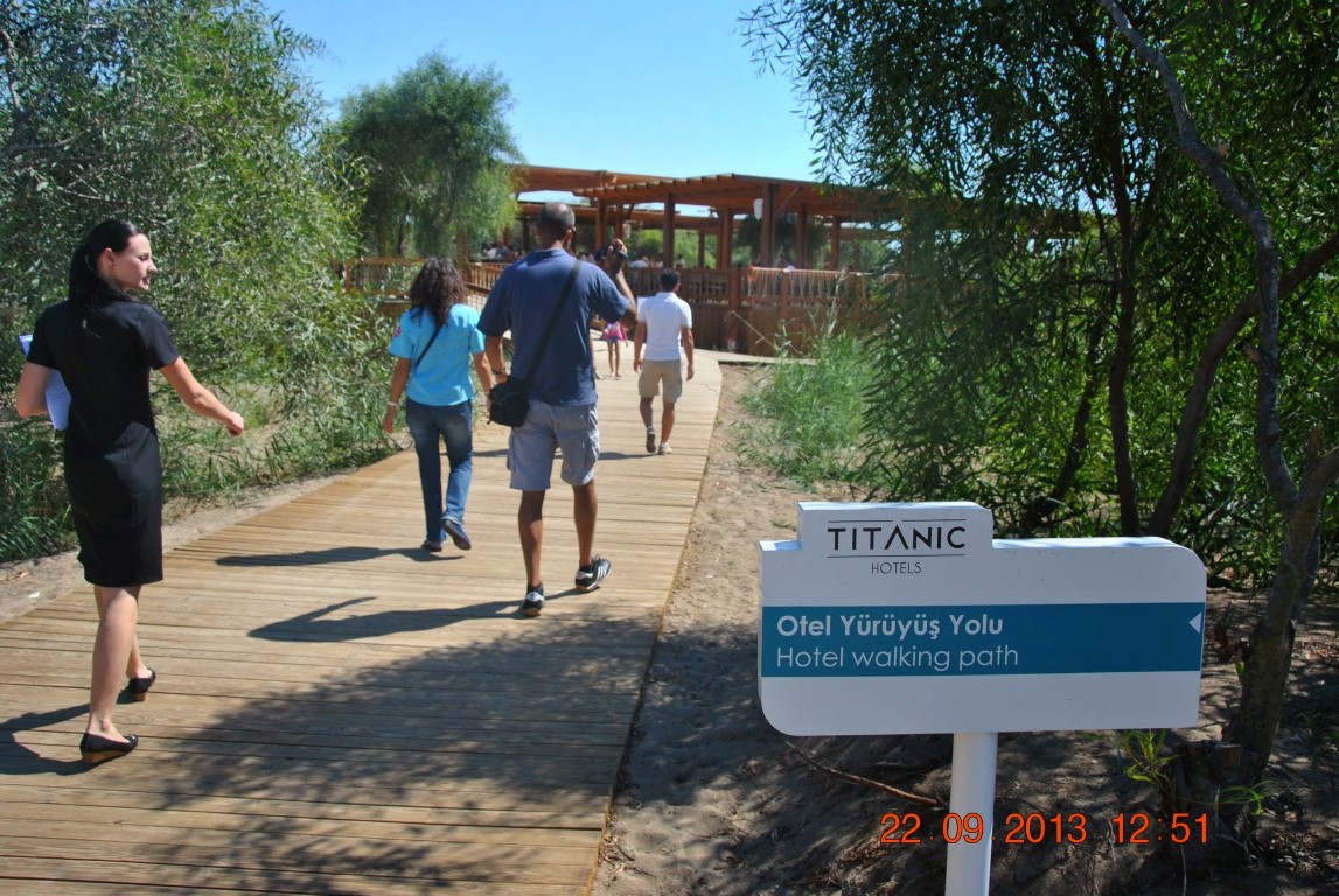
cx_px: 670
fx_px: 1117
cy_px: 448
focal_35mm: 30
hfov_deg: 61.9
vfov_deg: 43.7
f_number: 8
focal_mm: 20
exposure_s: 1/250
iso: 100
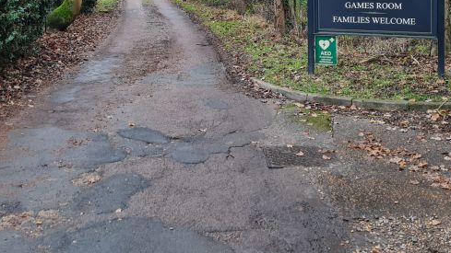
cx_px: 186
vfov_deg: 20.9
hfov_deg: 37.7
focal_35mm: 55
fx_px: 658
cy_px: -15
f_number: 1.8
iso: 100
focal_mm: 5.4
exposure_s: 1/100
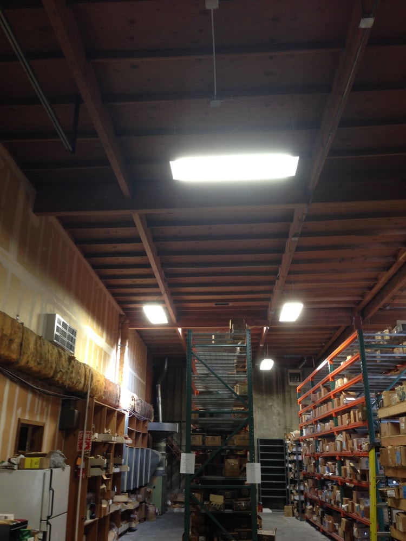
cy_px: 270
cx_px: 203
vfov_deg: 55.4
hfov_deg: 42.9
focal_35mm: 33
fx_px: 516
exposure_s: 1/20
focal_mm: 4.12
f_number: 2.4
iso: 80
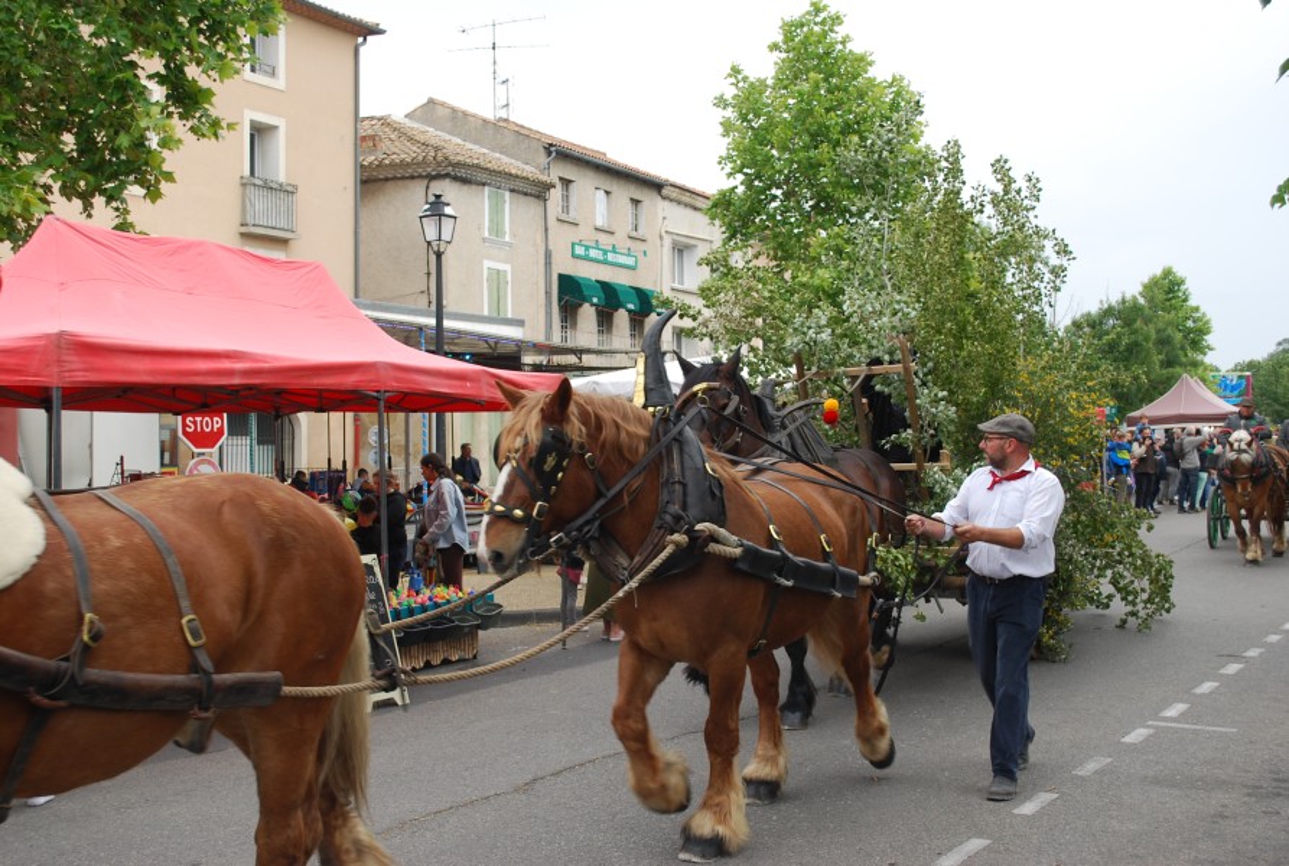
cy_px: 433
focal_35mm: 45
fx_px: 1615
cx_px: 644
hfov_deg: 43.5
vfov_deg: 30.0
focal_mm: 30
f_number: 5.6
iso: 140
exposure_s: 1/125
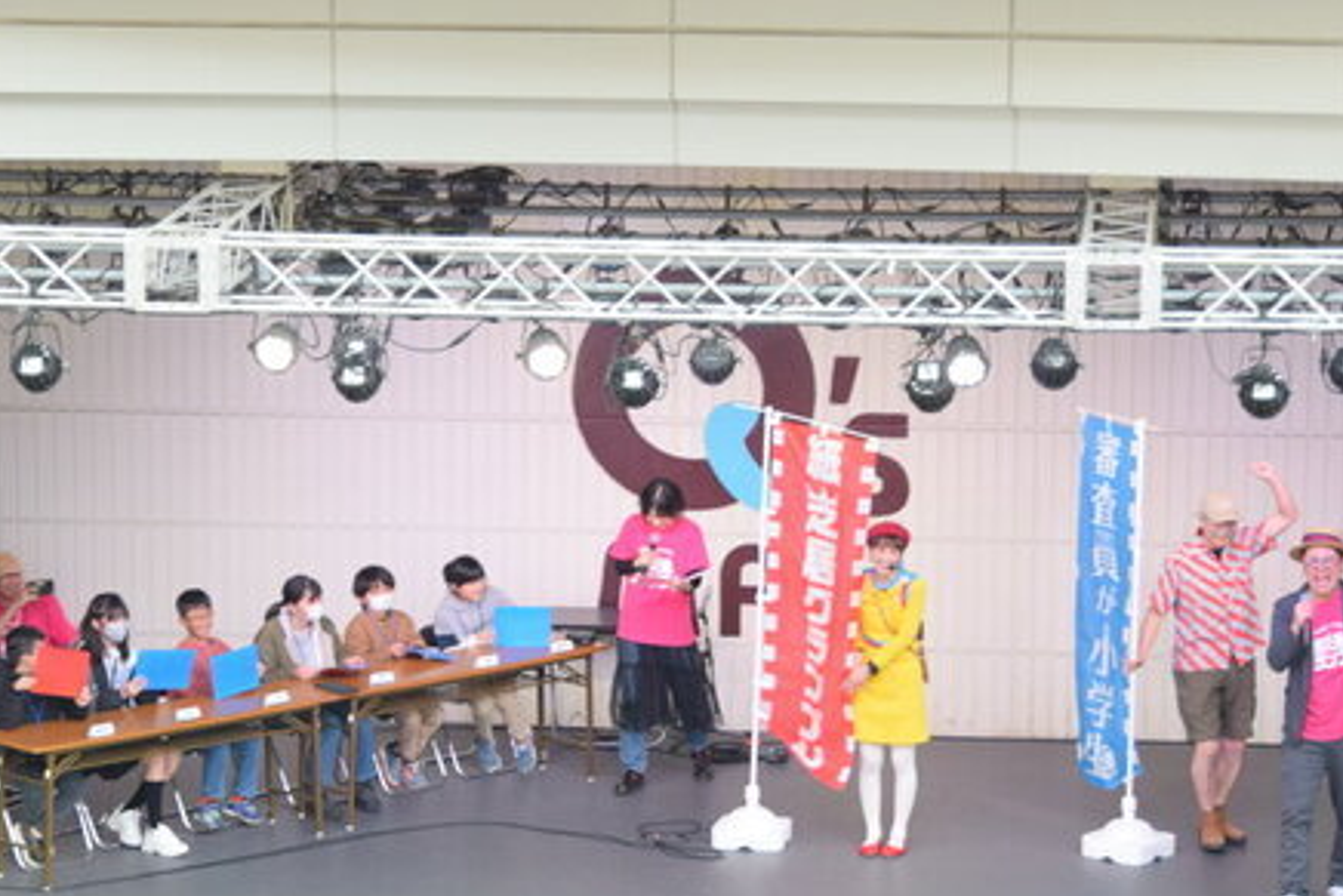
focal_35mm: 155
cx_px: 702
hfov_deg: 13.3
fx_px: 5772
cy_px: 486
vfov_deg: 8.9
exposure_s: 1/250
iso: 800
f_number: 5
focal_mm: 75
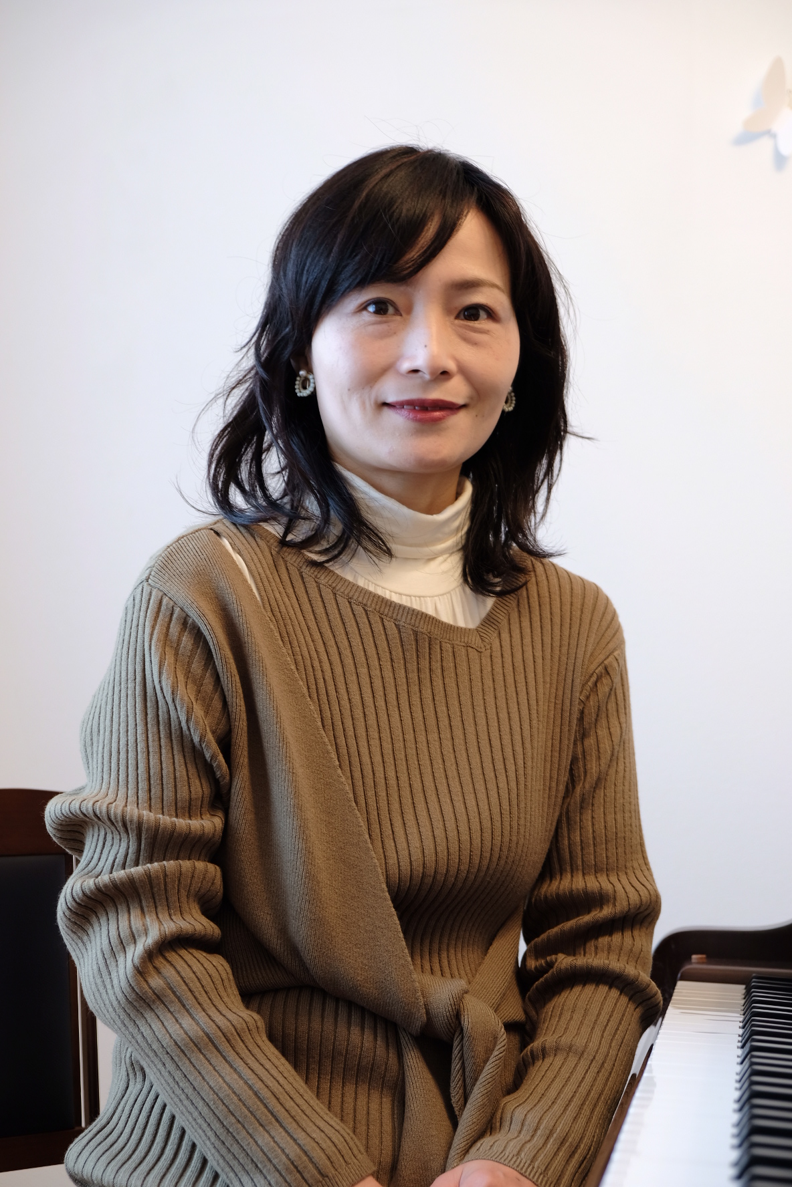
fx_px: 1848
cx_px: 396
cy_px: 594
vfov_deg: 35.6
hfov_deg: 24.2
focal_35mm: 56
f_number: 3.6
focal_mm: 37.4
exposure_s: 1/10
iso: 200
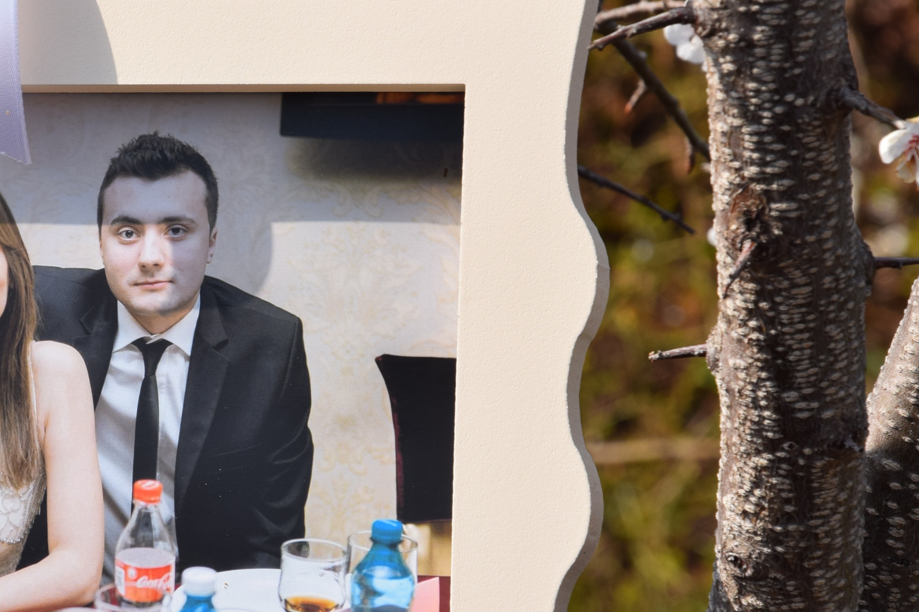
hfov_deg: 5.8
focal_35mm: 355
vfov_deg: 3.9
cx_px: 161
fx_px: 9065
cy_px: 378
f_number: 10
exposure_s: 1/400
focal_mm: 105
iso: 200
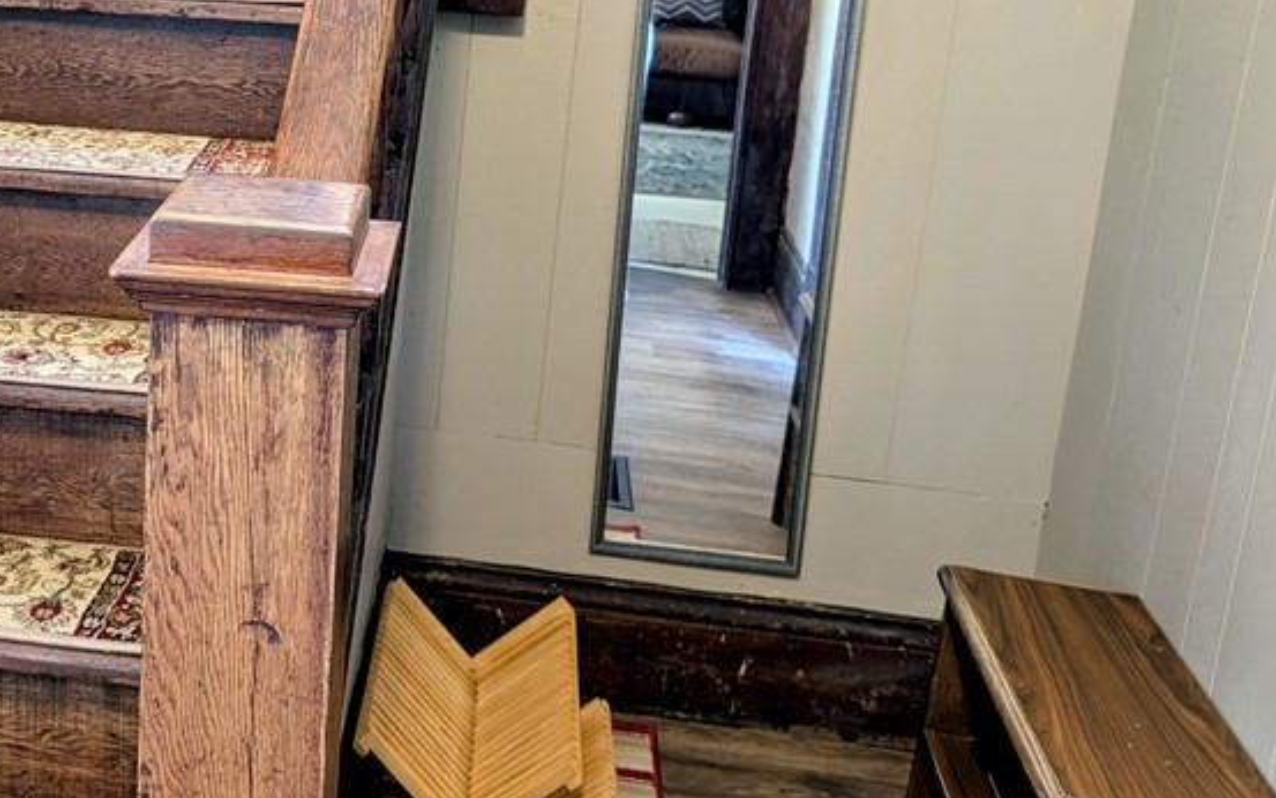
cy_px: 180
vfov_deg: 27.0
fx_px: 1635
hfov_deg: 40.5
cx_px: 220
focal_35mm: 47
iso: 367
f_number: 1.68
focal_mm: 6.9
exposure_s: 1/24
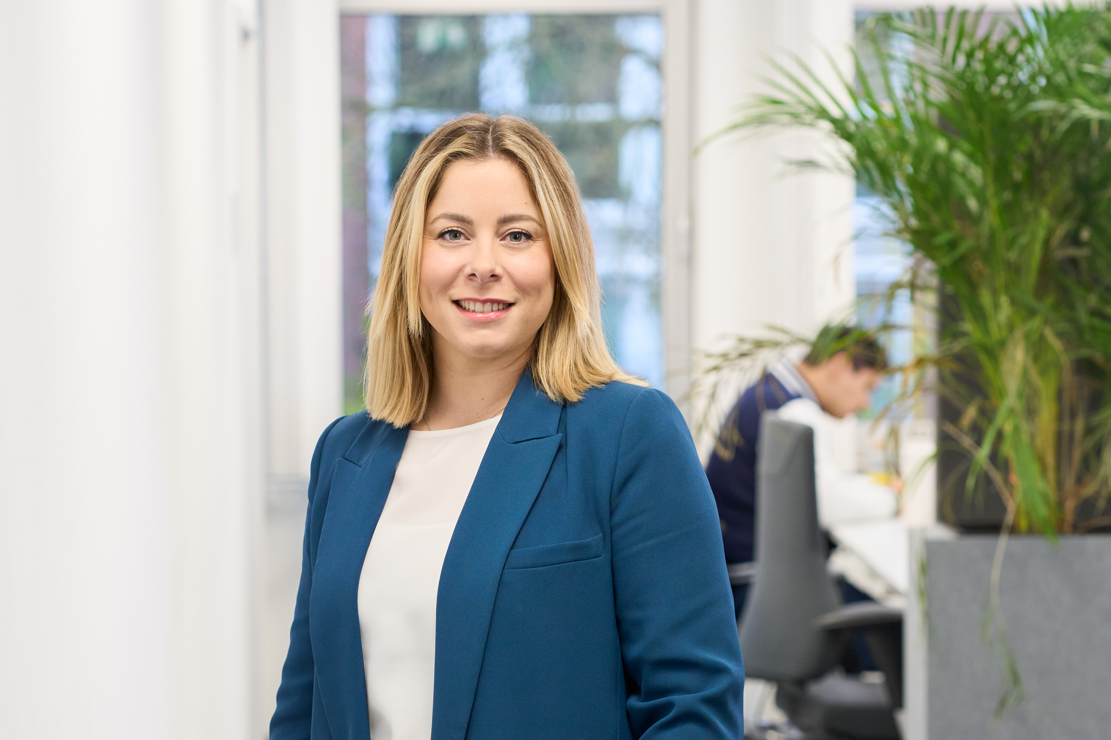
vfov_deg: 10.8
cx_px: 556
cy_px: 370
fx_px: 3919
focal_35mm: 127
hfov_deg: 16.1
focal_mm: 85
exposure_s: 1/125
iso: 1250
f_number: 4
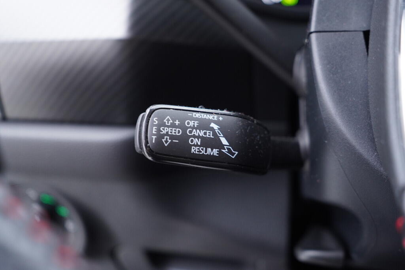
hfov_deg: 53.1
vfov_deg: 36.9
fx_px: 405
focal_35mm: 36
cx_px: 202
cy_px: 135
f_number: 2.8
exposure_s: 1/40
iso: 500
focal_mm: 24
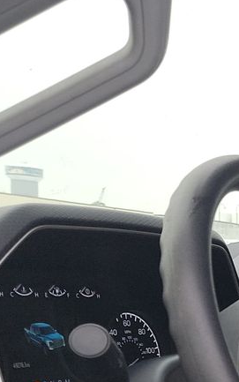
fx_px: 979
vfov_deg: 21.2
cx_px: 602
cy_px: 397
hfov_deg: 11.2
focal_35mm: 94
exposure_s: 1/139
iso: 50
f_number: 1.8
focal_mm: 6.7
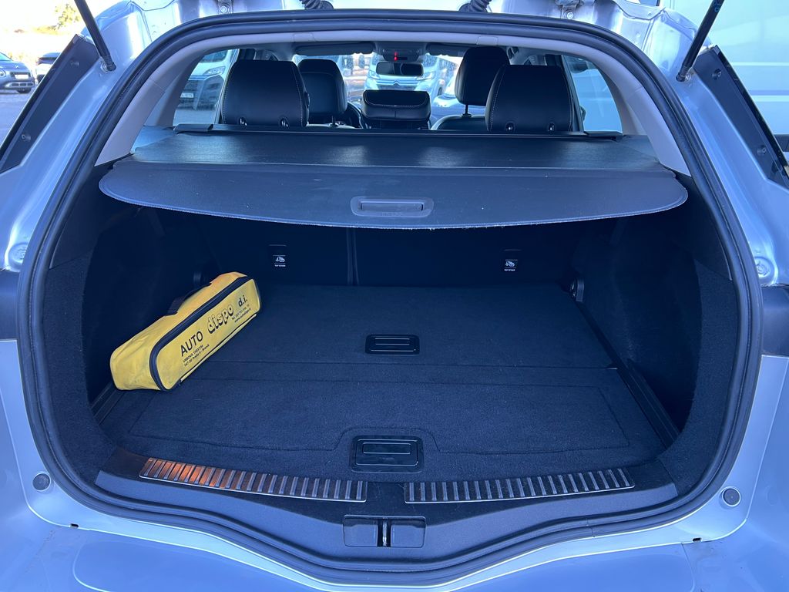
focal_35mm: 26
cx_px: 394
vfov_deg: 53.1
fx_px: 593
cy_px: 296
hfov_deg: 67.3
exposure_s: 1/66
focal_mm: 5.7
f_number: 1.5
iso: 125
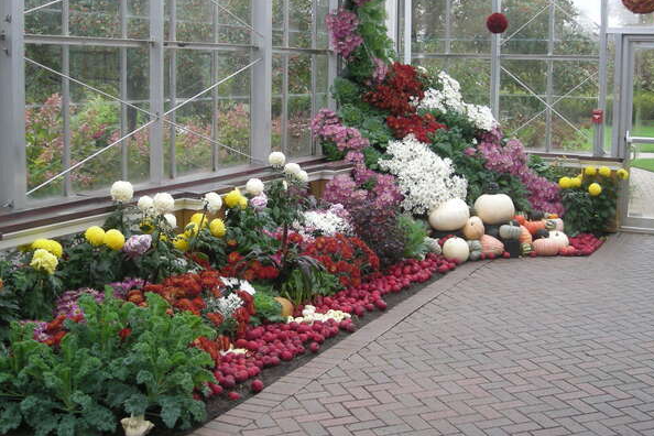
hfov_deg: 40.3
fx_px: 890
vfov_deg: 27.3
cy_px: 142
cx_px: 316
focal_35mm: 49
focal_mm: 5.7
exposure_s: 1/80.2
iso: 50
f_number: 2.8
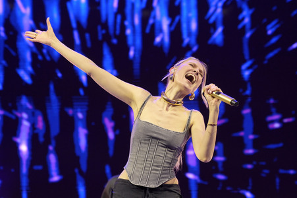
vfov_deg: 6.9
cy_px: 99
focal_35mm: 200
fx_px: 1649
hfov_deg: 10.3
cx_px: 148
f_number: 5.6
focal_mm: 200
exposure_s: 1/800
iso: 4000
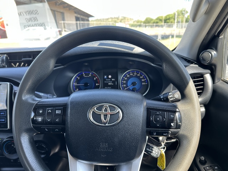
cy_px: 86
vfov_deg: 56.8
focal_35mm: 24
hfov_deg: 71.6
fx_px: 158
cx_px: 114
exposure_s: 1/162
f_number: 1.78
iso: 64
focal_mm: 6.86
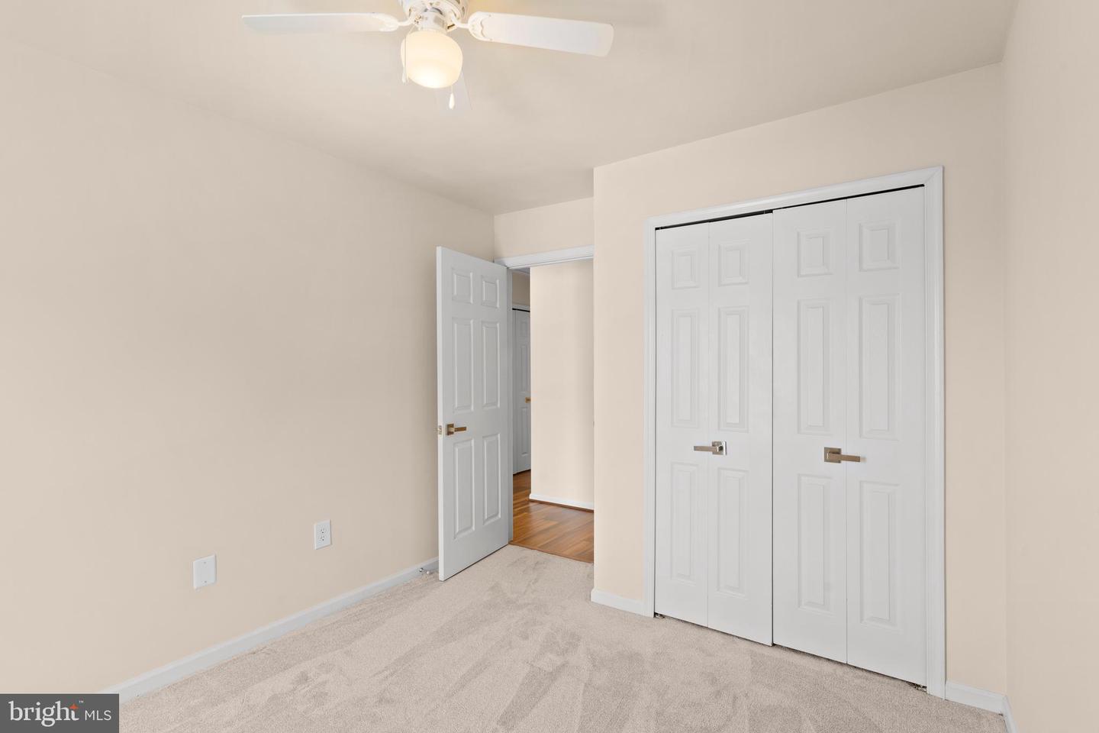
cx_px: 550
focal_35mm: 17
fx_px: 519
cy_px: 366
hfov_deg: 93.3
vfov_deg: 70.4
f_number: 9
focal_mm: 17
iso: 640
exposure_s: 1/30
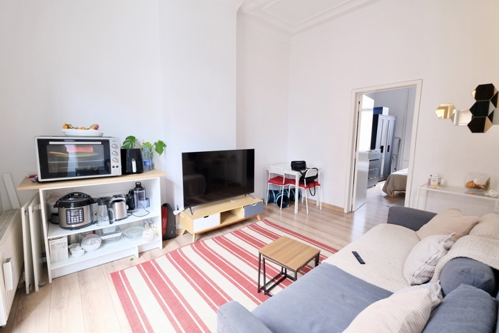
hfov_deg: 100.4
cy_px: 166
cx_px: 250
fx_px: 208
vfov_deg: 77.3
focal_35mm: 15
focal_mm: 10
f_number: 4
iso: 2000
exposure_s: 1/30
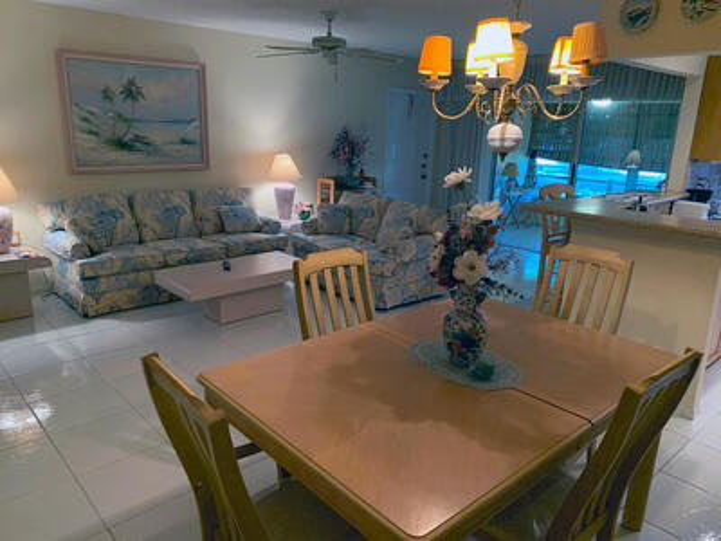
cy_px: 270
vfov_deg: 53.1
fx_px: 542
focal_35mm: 26
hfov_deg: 67.3
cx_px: 360
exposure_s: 1/60
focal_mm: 4.25
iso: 320
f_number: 1.8
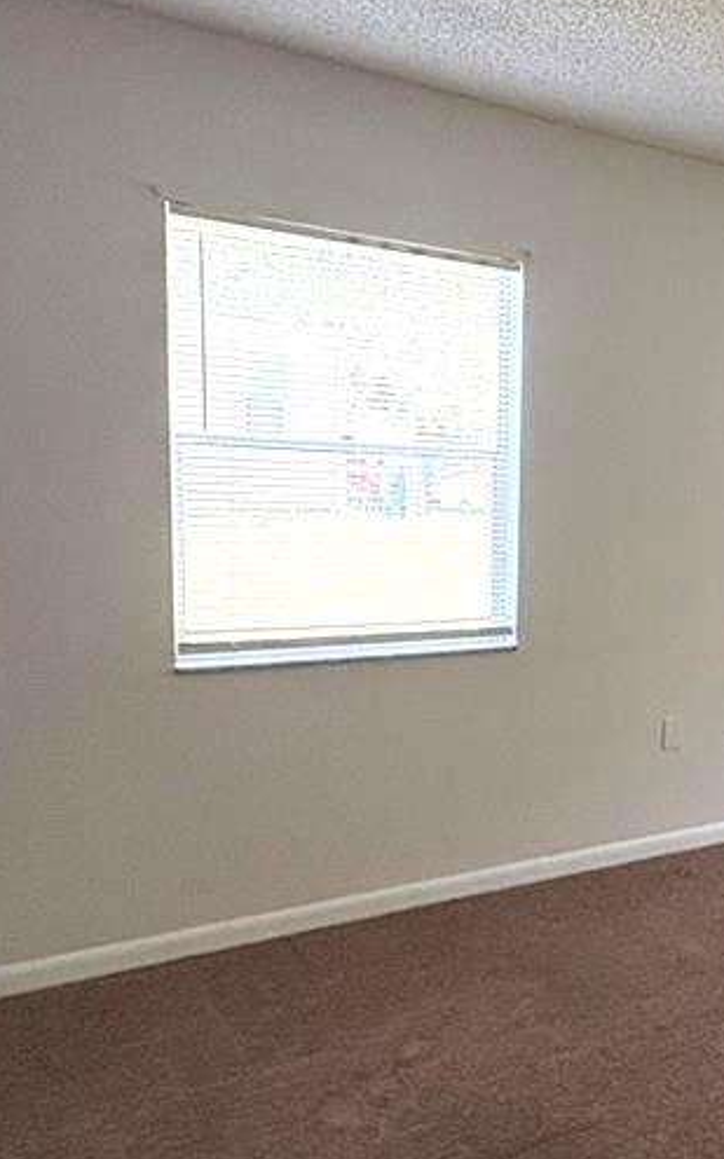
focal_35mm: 36
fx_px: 1138
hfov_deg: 27.9
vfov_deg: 54.0
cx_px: 989
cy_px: 597
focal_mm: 2.22
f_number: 2.2
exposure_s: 1/74
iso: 250
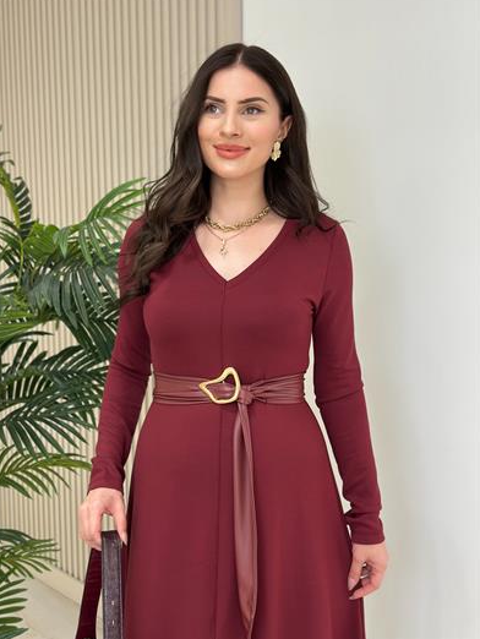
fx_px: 905
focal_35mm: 49
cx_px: 239
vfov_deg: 38.9
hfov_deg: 29.7
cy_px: 318
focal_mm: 6.86
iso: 64
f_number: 1.78
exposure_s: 1/138
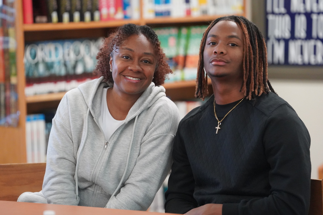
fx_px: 1777
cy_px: 108
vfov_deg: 6.9
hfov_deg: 10.4
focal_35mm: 198
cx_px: 162
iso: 10000
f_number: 4
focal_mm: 198
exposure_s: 1/200
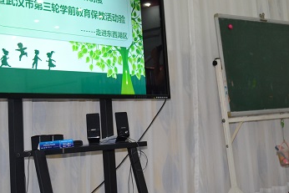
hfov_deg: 33.2
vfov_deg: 22.4
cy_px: 43
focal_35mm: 60
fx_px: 481
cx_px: 190
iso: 800
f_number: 3.8
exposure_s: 1/60
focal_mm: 23
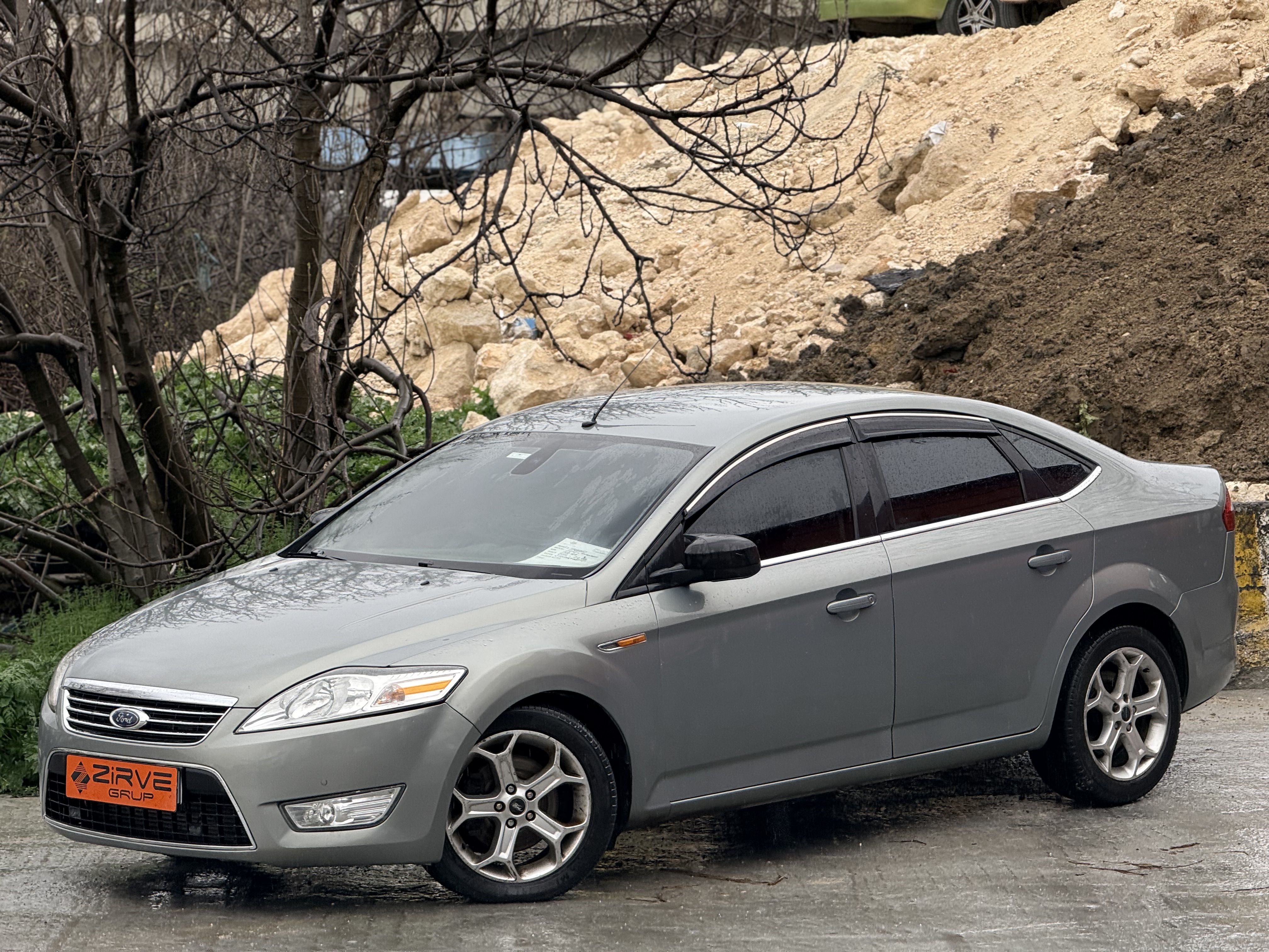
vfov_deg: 12.3
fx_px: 4399
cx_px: 634
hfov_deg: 16.4
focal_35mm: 120
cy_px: 476
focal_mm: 15.66
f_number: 2.8
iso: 64
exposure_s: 1/279
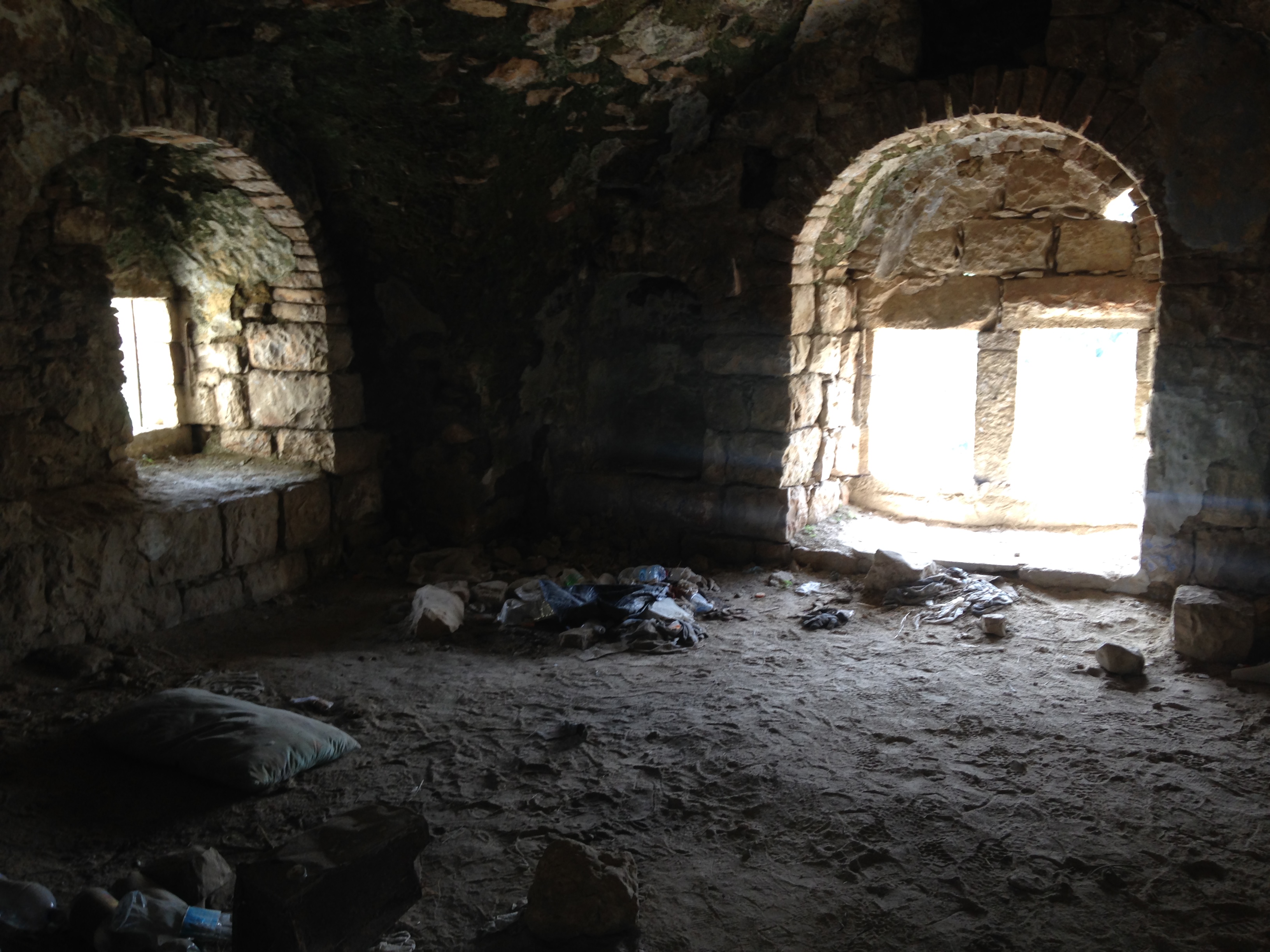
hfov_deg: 55.4
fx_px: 1211
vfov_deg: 42.9
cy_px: 476
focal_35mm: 33
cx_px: 635
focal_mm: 4.12
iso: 50
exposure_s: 1/30
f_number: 2.4
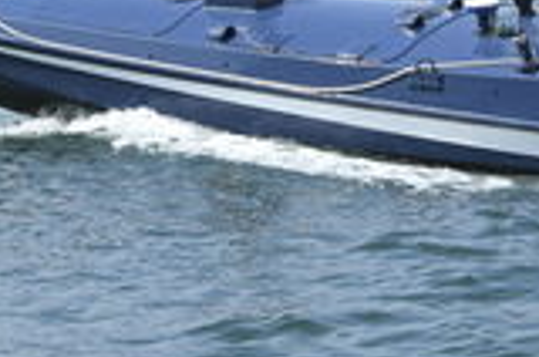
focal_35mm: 436
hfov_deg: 4.7
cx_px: 350
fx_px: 6515
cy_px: -108
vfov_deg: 3.1
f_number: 8
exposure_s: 1/500
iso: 200
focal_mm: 116
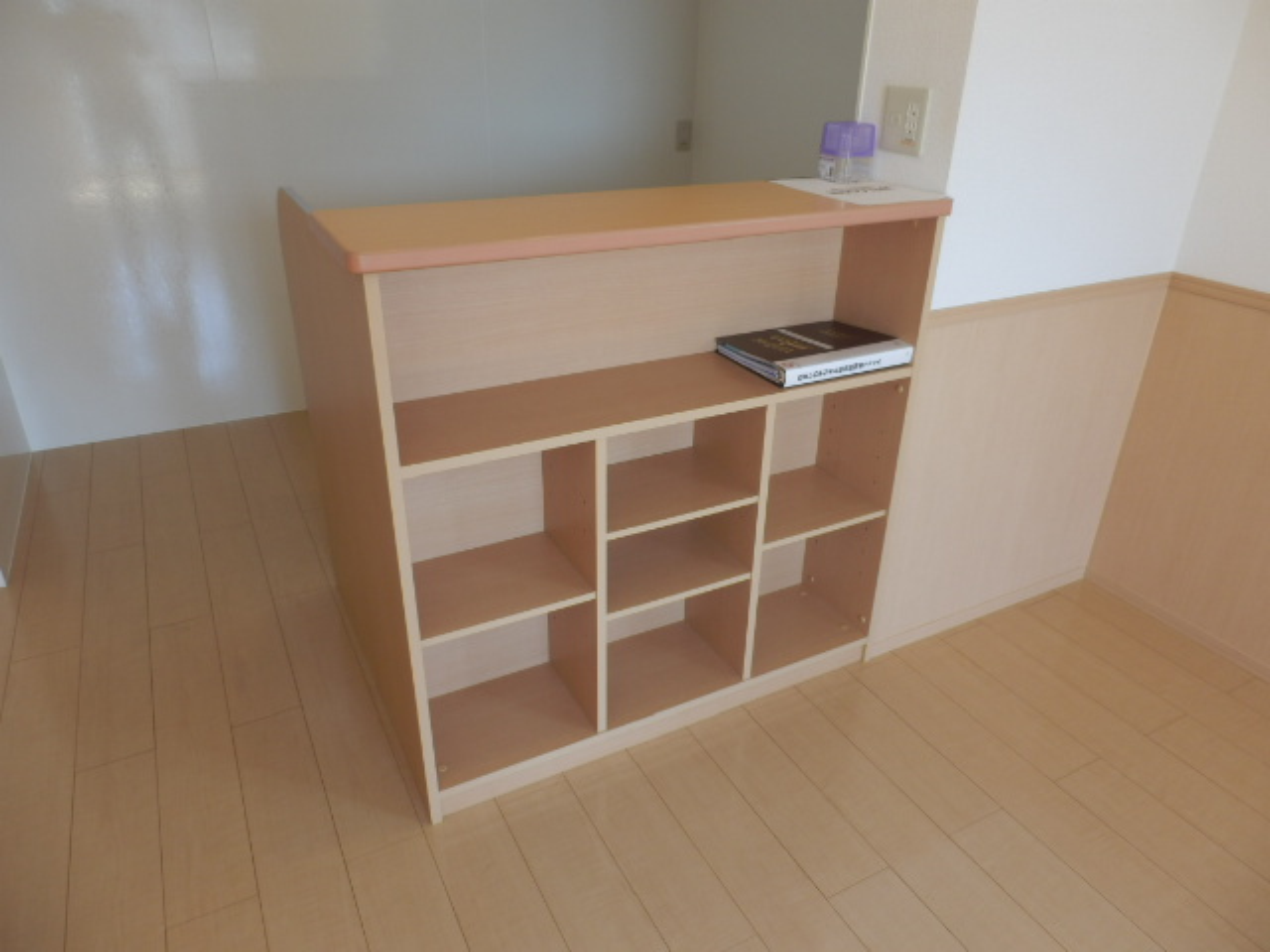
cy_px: 476
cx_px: 635
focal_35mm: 24
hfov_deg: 71.6
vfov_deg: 56.8
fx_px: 881
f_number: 3
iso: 80
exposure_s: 1/50
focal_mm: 4.2
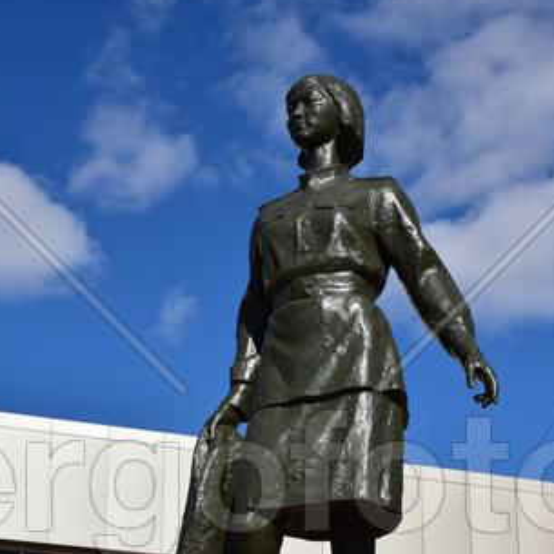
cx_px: 279
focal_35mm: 85
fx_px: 1536
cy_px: 487
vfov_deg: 20.1
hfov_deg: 20.5
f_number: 9
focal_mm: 35
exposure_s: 1/320
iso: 100
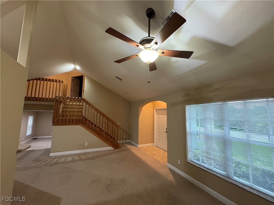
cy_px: 102
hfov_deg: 102.1
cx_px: 137
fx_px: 111
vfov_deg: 85.7
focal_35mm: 14
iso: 640
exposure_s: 1/60
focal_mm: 2.22
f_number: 2.2
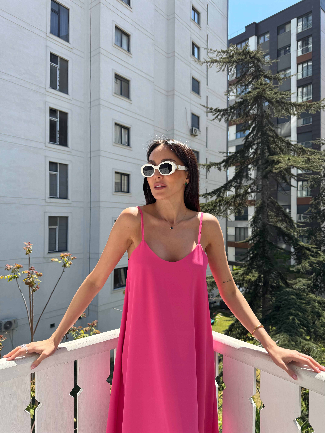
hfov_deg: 56.8
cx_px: 162
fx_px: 300
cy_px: 216
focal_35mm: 24
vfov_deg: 71.6
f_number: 1.78
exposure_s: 1/1980
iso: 80
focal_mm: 6.76
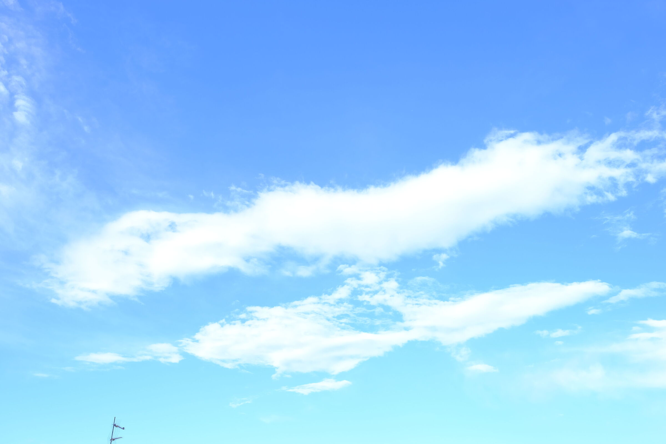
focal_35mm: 35
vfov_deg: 37.9
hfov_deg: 54.4
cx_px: 333
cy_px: 222
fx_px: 647
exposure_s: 1/220
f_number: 5.6
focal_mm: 23.3
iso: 160
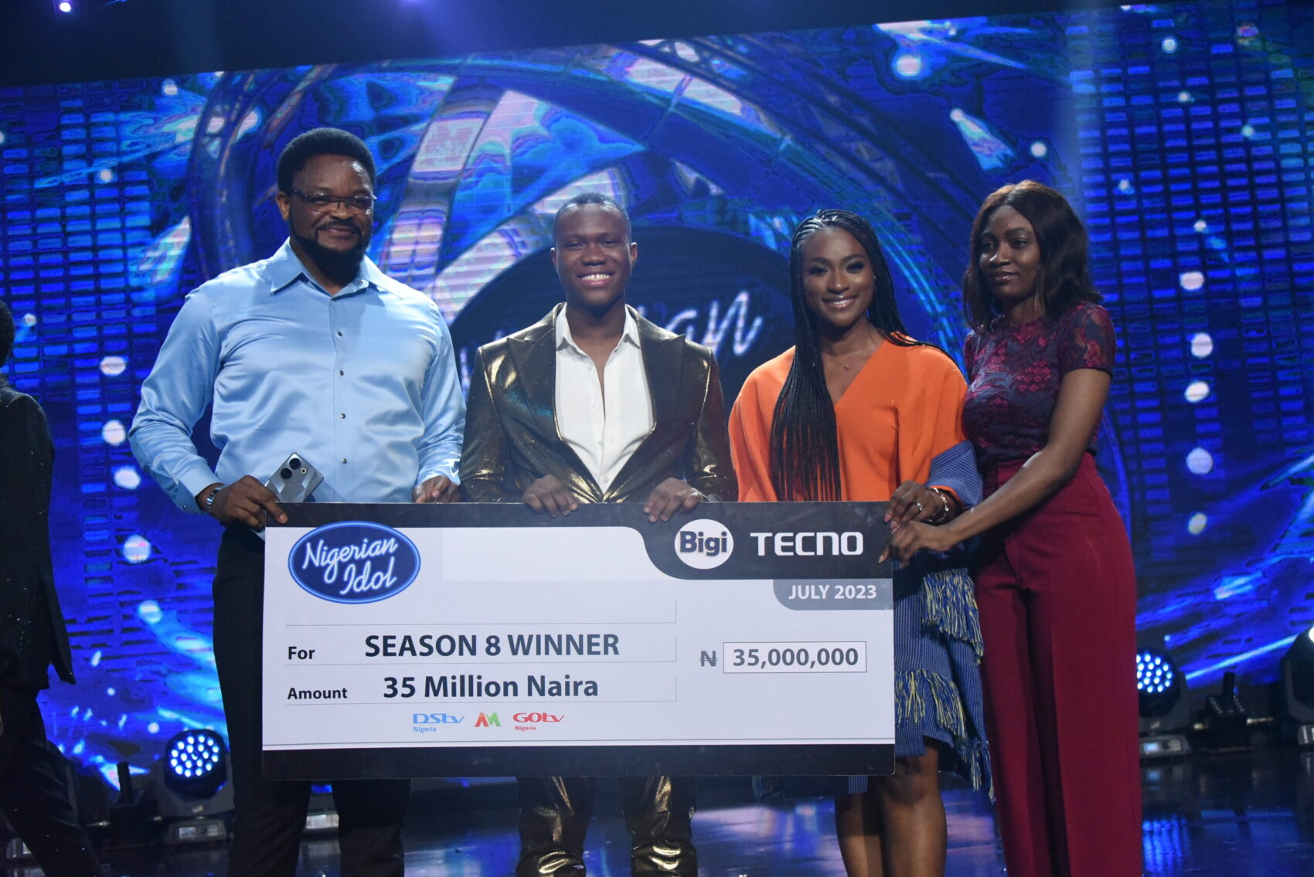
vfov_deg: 27.0
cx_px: 657
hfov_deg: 39.6
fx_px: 1826
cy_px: 438
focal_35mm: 50
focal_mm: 50
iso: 8000
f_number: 4.5
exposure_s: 1/320
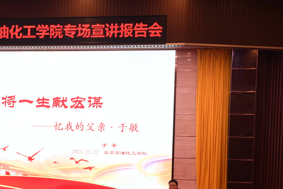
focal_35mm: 92
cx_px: 36
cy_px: 166
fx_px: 723
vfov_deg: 14.7
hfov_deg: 21.7
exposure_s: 1/200
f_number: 2.8
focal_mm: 44
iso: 320
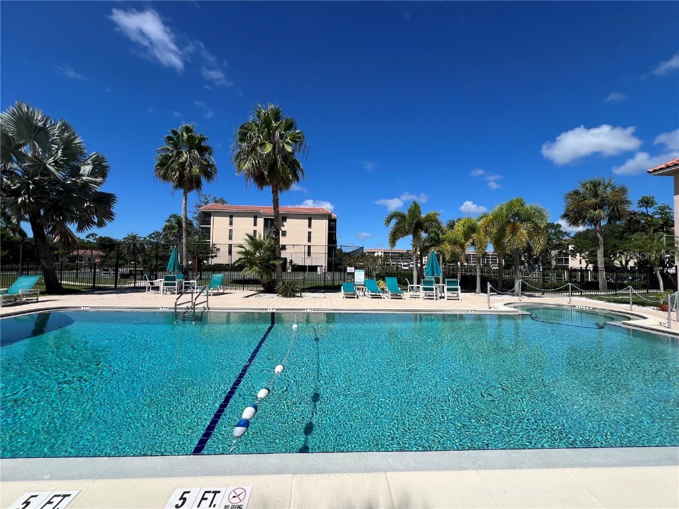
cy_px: 254
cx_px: 340
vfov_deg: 89.9
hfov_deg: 106.2
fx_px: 255
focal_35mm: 13
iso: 32
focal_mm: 1.57
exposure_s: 1/2597
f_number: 1.8
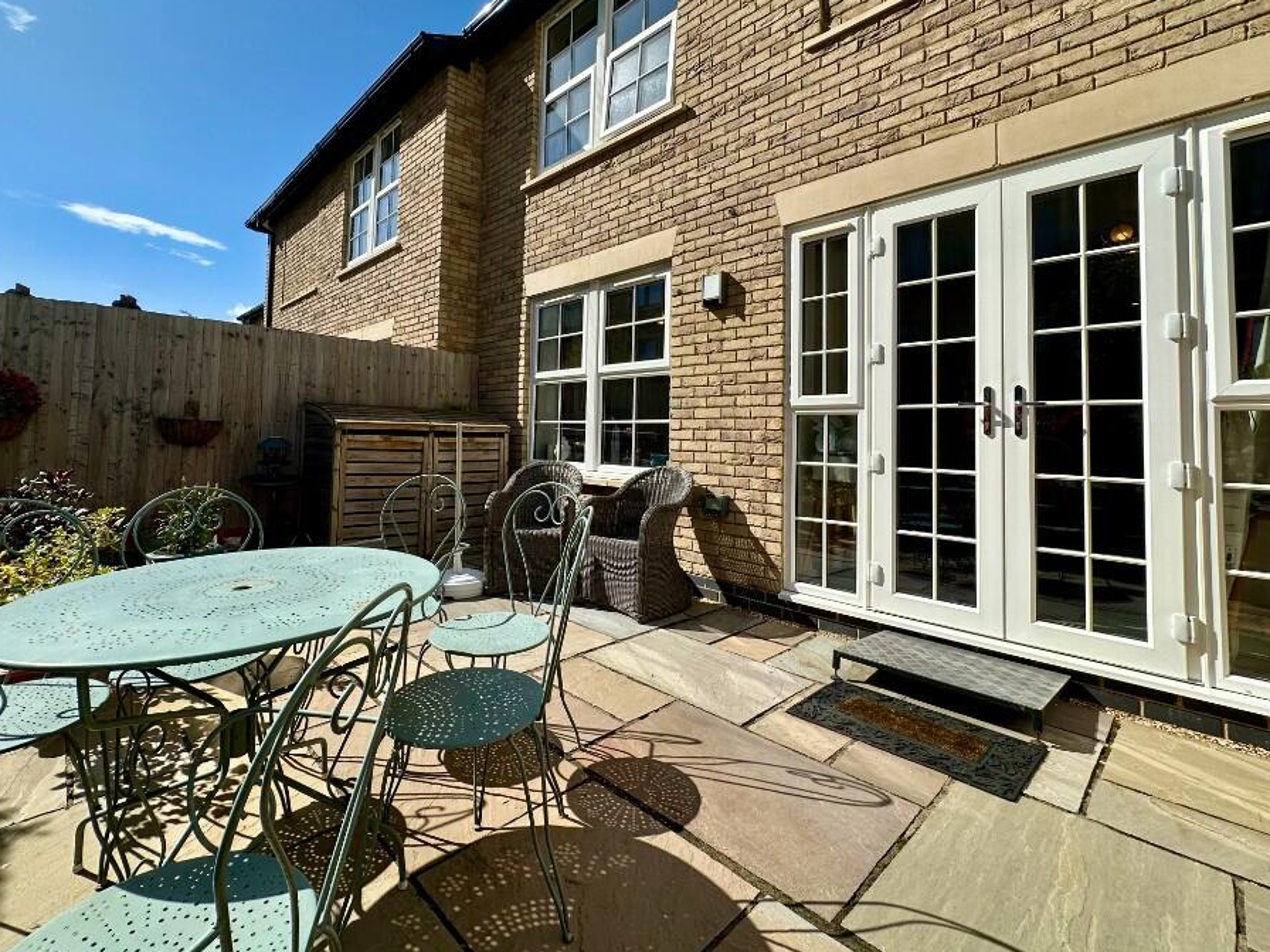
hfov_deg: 94.4
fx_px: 587
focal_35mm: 16
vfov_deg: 77.7
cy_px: 411
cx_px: 592
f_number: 2.2
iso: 50
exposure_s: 1/1855
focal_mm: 2.22
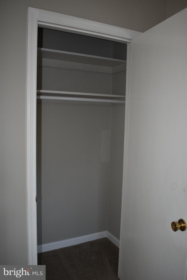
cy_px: 140
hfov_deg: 43.6
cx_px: 94
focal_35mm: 30
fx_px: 234
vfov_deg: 61.9
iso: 900
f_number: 3.8
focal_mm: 20
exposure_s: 1/60
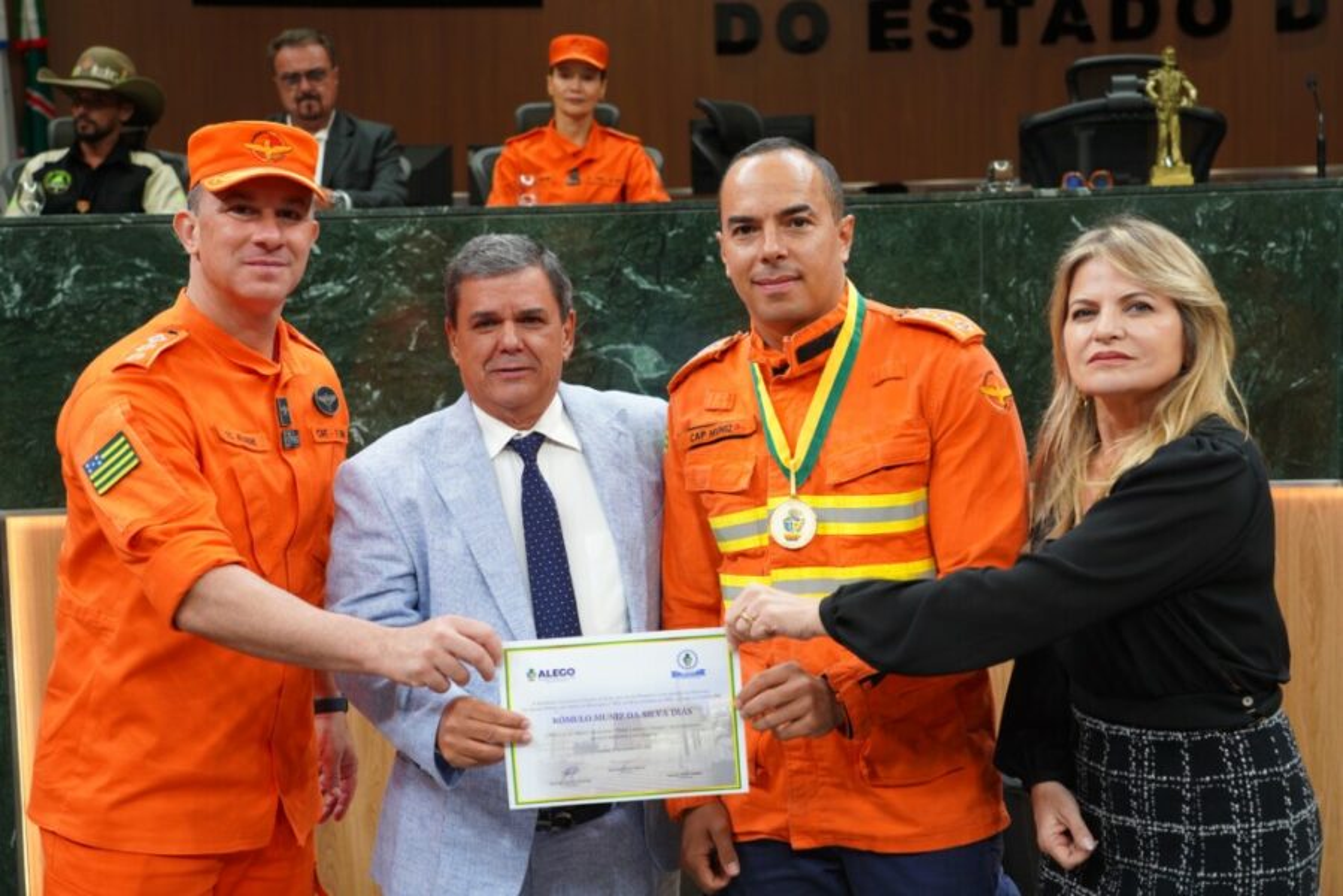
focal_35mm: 49
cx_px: 672
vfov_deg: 27.5
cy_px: 448
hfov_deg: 40.3
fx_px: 1828
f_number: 5
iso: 1000
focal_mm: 49
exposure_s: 1/160
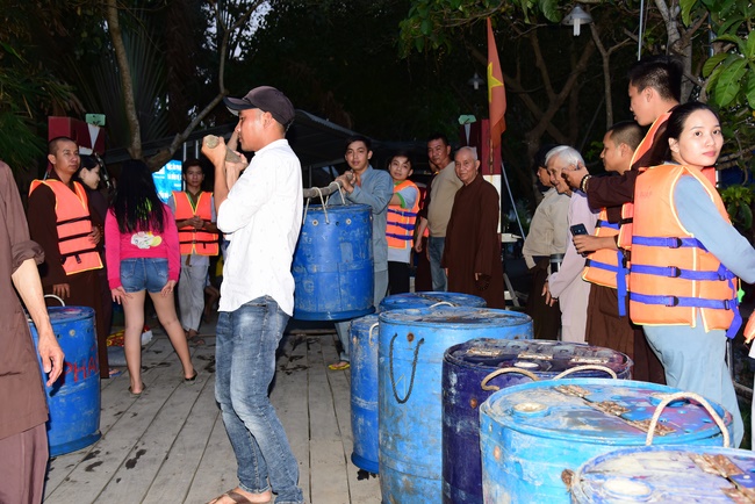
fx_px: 797
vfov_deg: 35.1
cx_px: 378
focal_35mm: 38
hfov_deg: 50.7
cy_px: 252
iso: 1000
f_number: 5.6
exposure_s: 1/100
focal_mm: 38
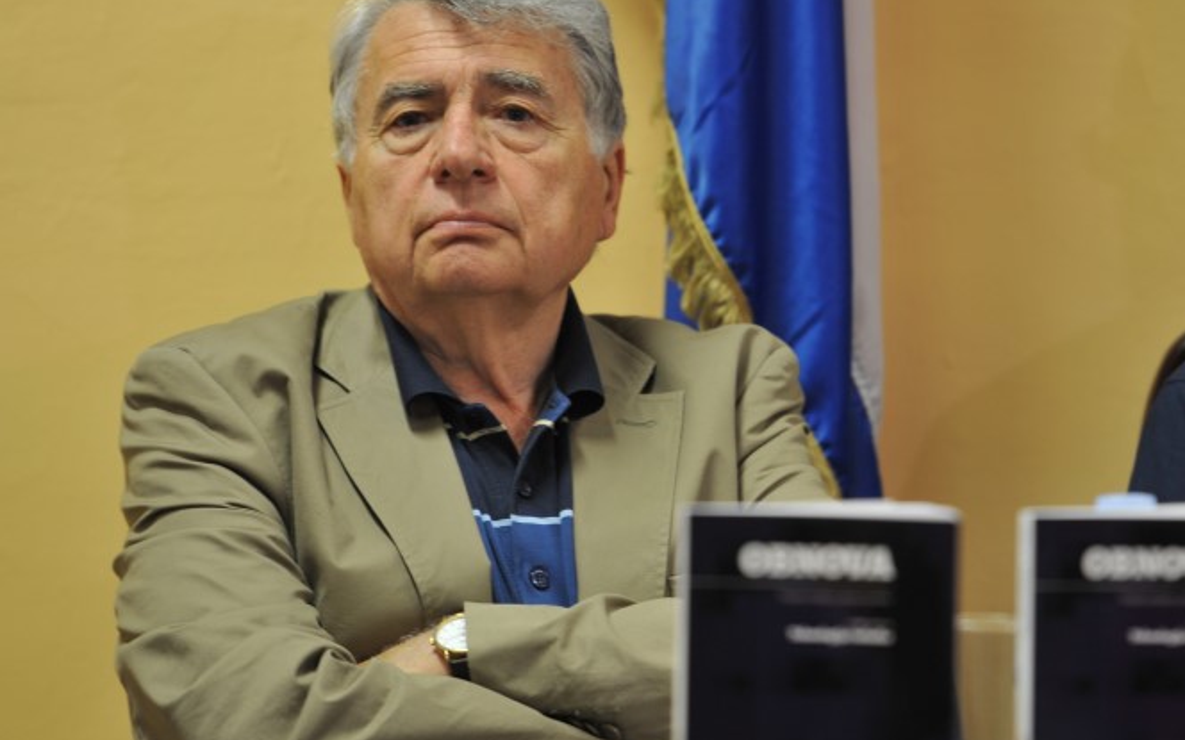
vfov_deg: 5.9
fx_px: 7137
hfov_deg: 9.5
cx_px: 671
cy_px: 342
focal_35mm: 221
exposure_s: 1/30
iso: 640
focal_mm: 180
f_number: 2.8
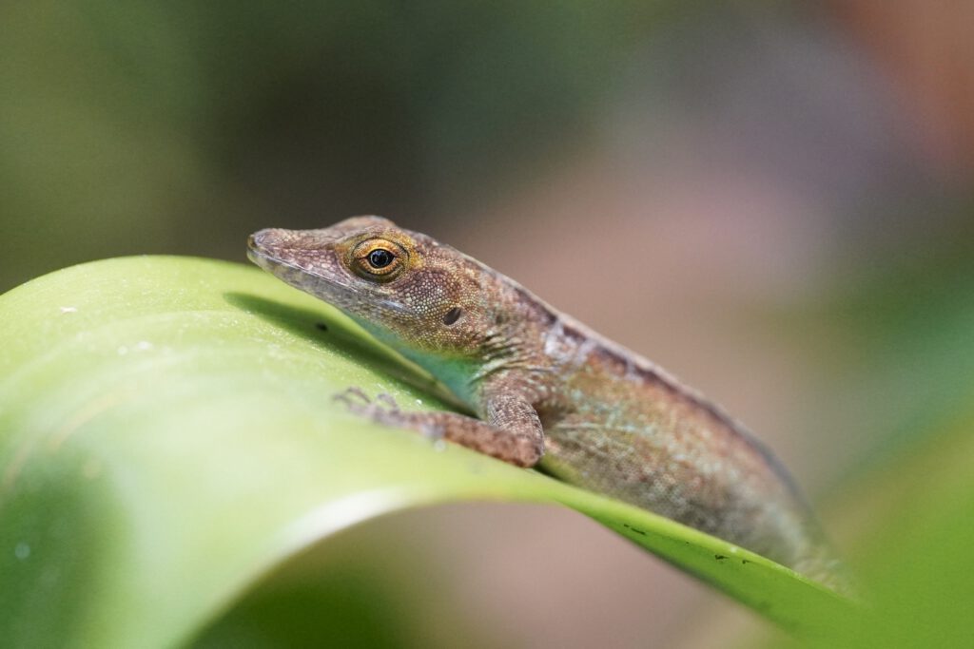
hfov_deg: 19.5
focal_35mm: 105
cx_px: 487
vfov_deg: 13.0
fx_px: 2841
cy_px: 324
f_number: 4
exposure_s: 1/2000
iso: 3200
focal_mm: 70
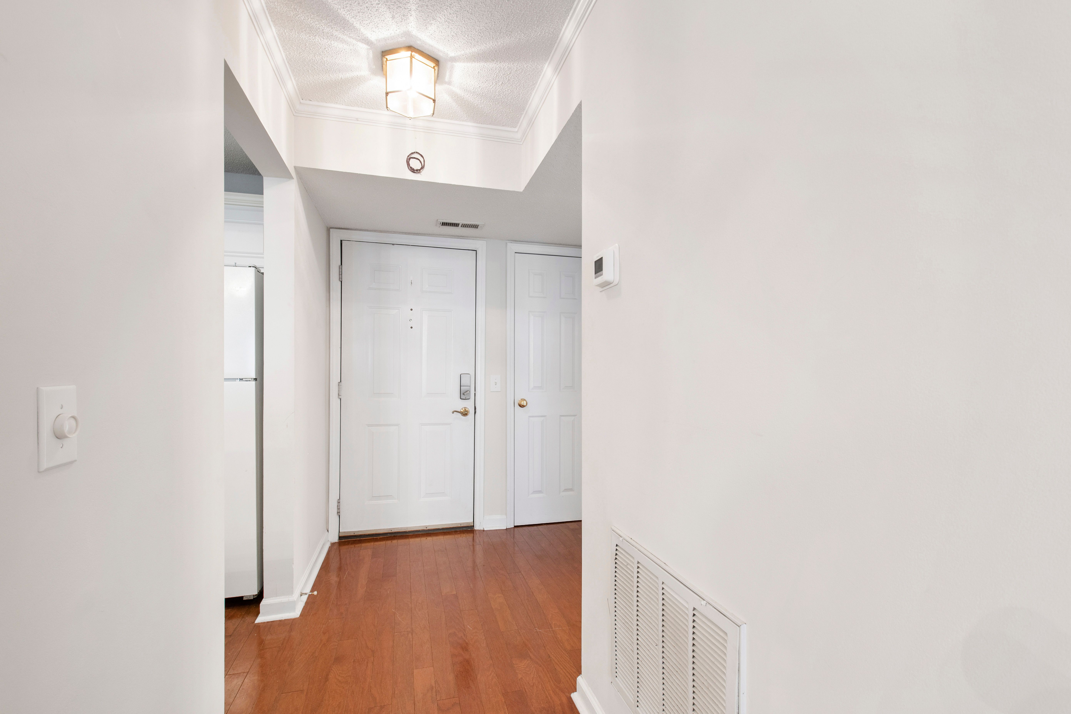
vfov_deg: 77.3
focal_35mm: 15
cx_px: 536
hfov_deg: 100.4
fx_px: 446
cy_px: 357
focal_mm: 10
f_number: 8
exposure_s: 1.3
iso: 100
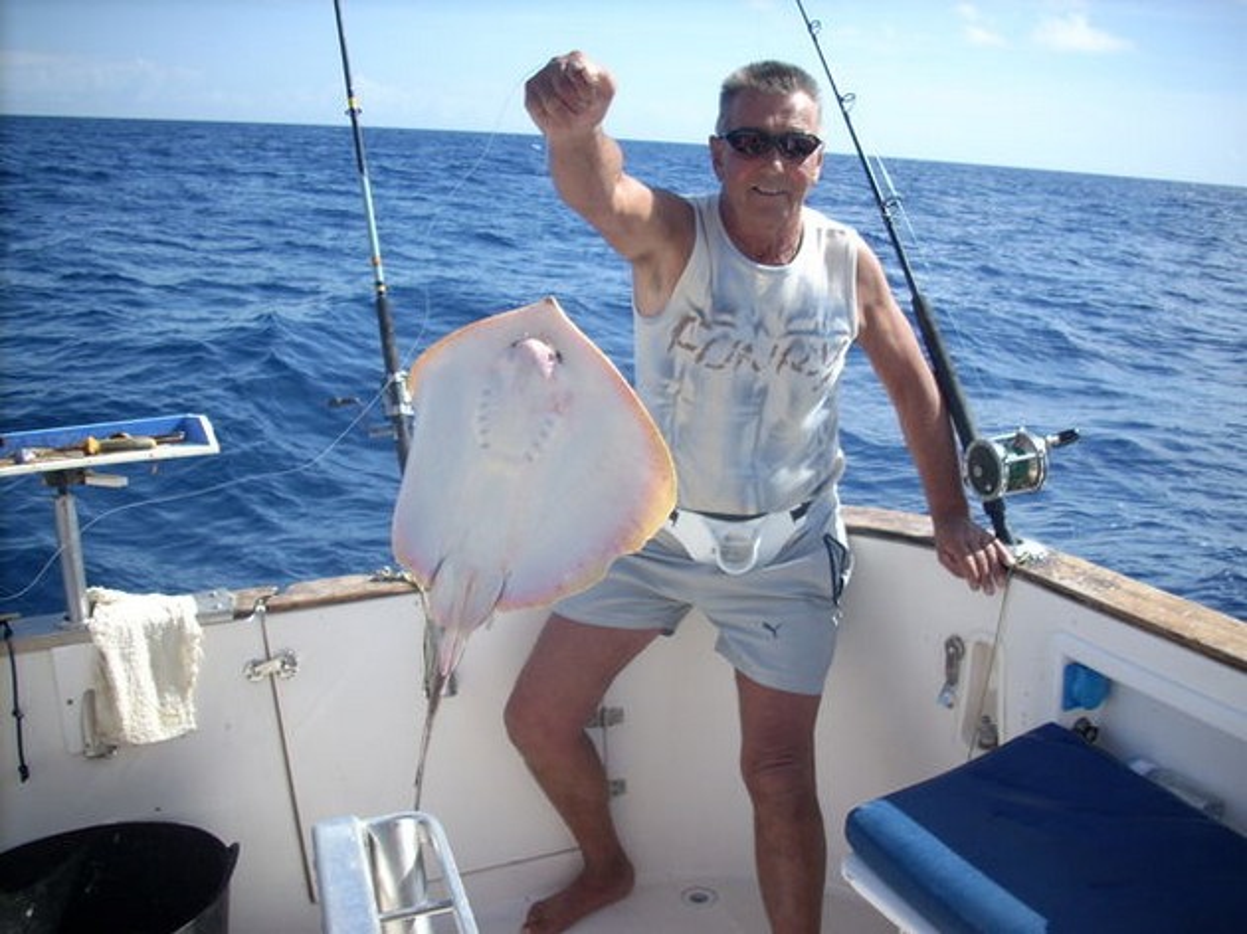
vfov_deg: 38.6
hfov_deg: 50.2
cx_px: 624
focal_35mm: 37
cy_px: 467
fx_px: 1332
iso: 64
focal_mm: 6.2
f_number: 5.6
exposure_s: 1/162
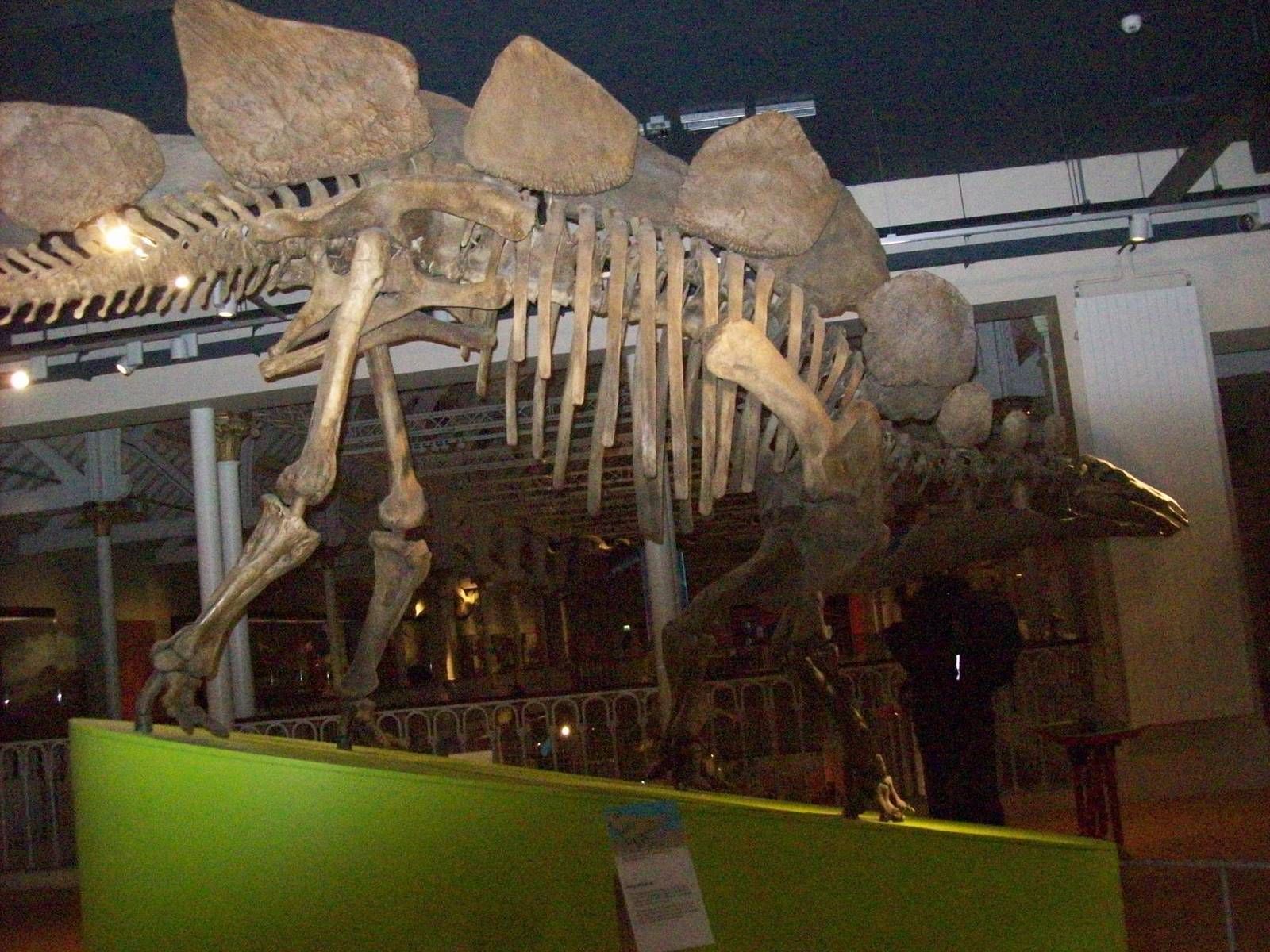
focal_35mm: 36
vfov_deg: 39.7
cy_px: 476
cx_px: 635
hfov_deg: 51.4
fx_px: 1321
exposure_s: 1/128
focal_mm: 6
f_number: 2.7
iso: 800
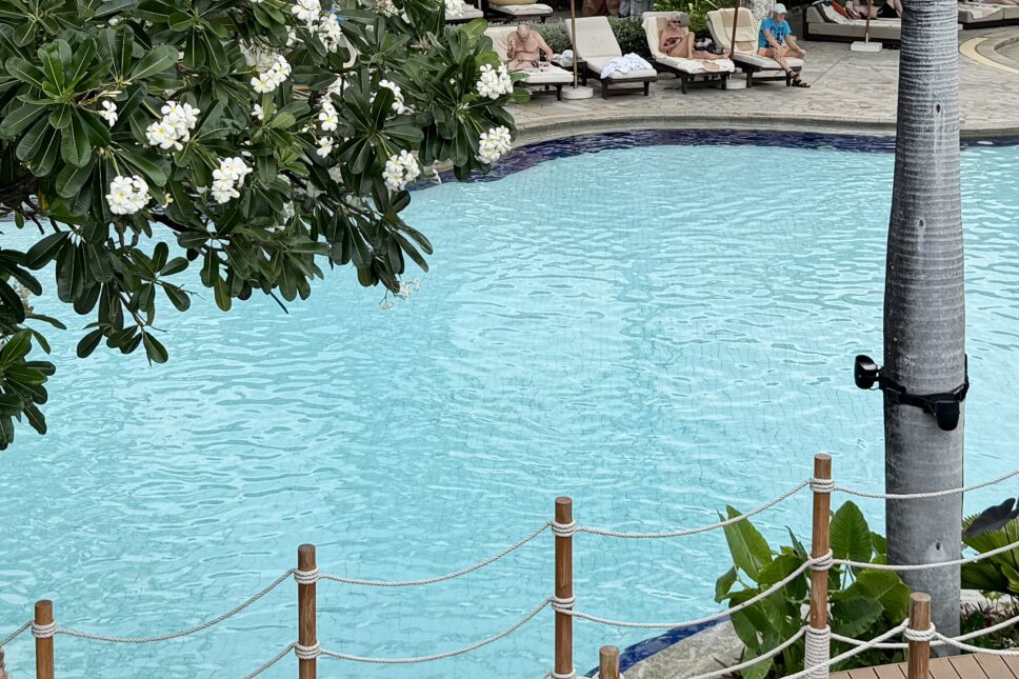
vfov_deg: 20.2
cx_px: 522
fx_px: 1868
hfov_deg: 30.5
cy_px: 74
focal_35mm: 66
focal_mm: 6.76
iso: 80
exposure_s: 1/2445
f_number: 1.78
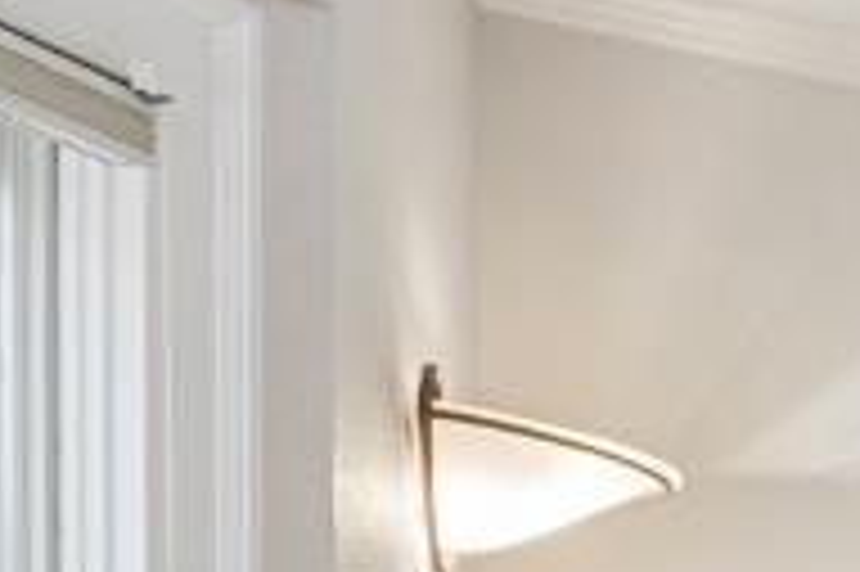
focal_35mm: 110
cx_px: 3251
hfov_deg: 8.8
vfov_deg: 11.0
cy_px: 1259
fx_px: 2625
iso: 320
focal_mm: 14
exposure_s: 1/3
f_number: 9
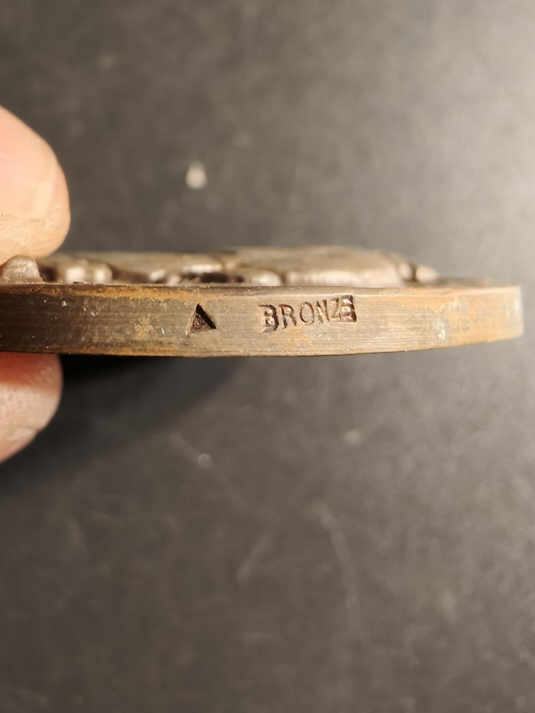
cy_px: 370
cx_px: 278
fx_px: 598
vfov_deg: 61.6
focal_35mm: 29
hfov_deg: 48.2
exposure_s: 1/50
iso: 160
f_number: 2
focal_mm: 2.32
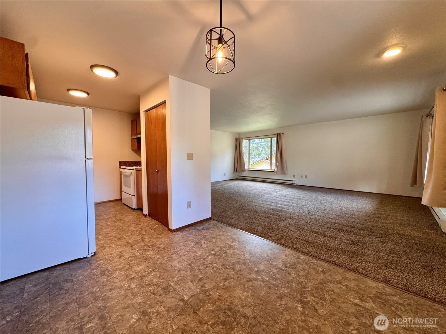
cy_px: 167
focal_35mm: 14
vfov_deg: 85.7
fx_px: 180
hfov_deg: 102.1
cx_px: 223
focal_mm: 2.22
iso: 250
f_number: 2.2
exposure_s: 1/120
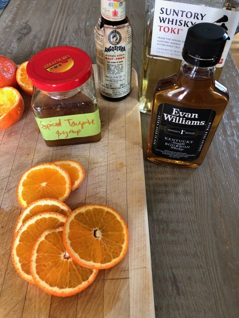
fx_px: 258
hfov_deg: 49.8
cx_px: 120
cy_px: 159
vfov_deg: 63.4
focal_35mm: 28
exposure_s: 1/15
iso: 40
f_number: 1.8
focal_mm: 3.99
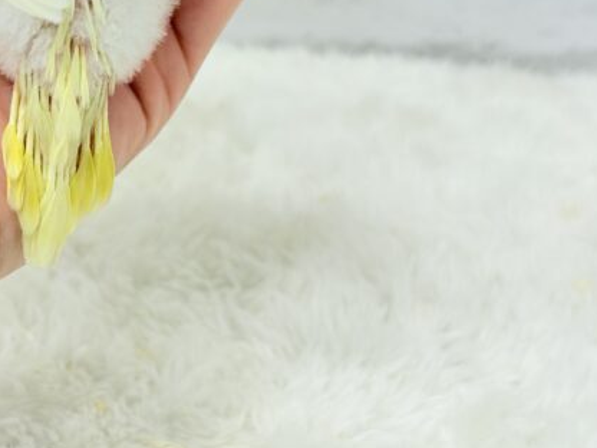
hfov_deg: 24.2
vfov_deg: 18.4
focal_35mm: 80
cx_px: 158
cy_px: 142
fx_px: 1380
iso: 40
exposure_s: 1/50
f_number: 1.6
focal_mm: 5.96
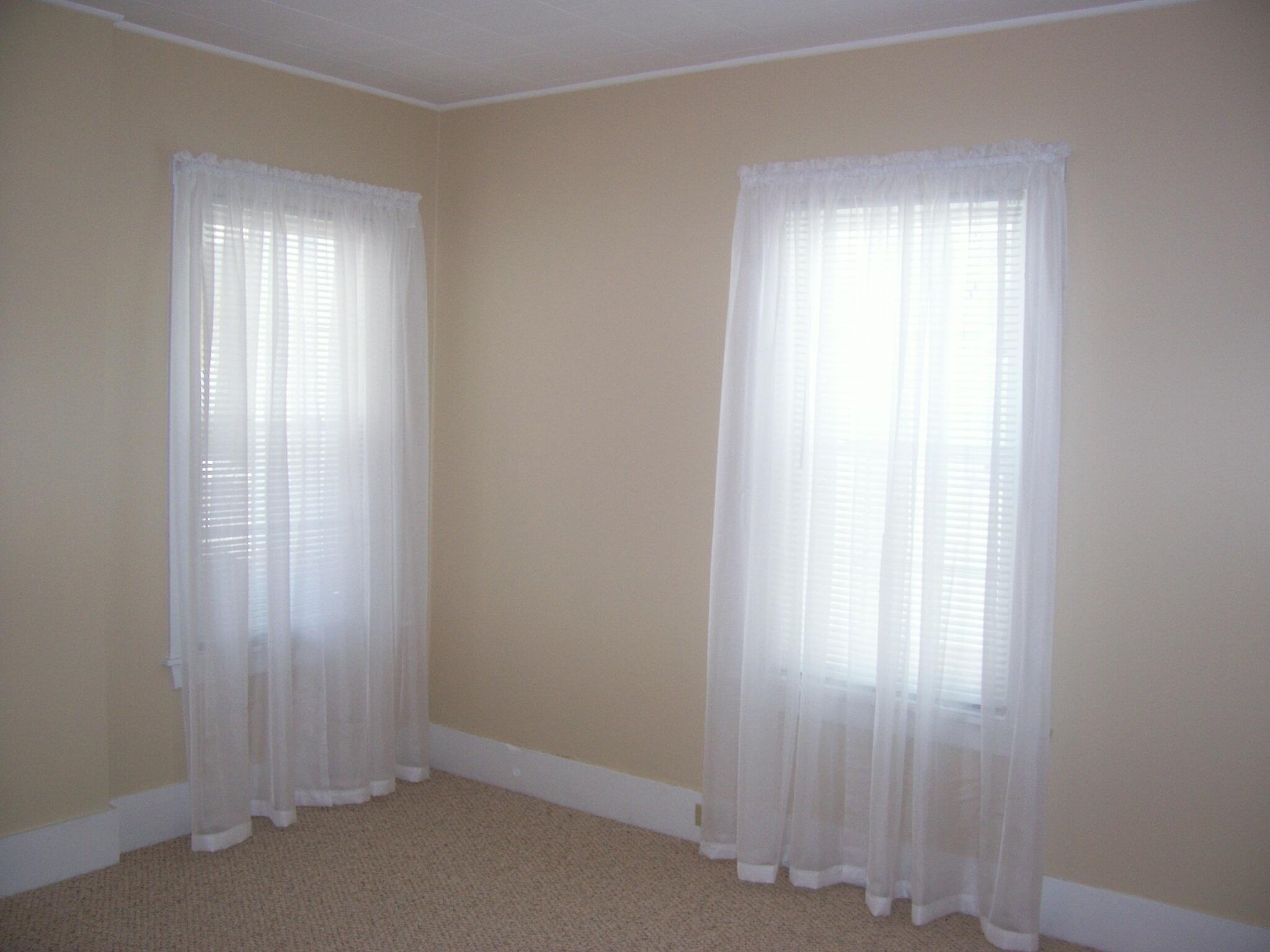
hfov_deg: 54.0
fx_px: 1247
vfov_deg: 41.8
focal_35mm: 34
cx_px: 635
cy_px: 476
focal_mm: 5.6
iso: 80
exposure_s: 1/64
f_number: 2.7
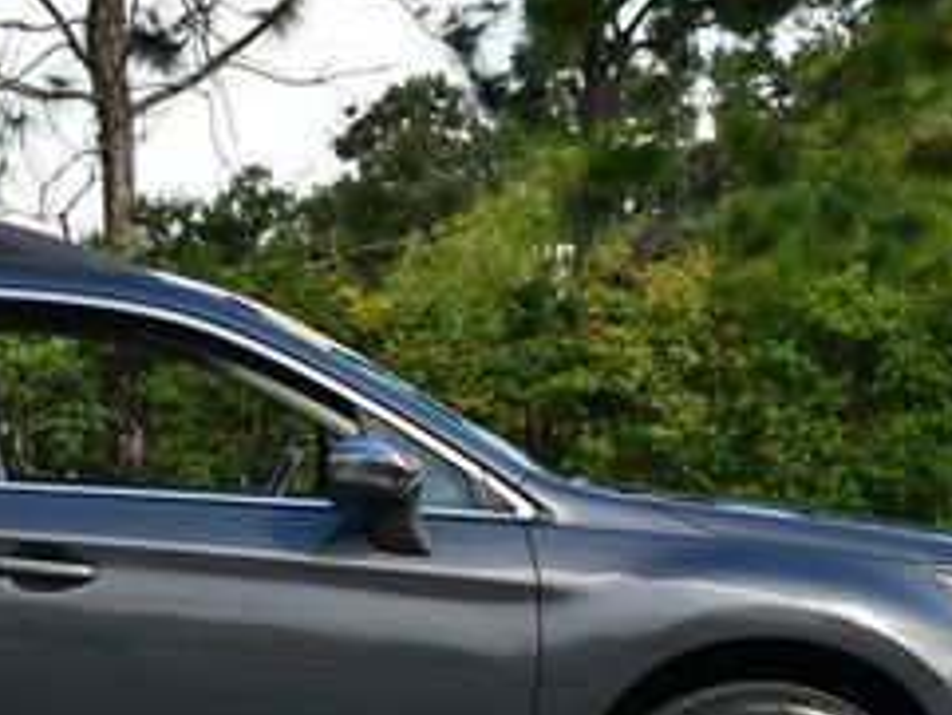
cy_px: 363
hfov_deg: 14.1
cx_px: 83
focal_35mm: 138
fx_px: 3797
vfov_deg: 10.8
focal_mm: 27
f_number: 6.3
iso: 200
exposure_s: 1/250
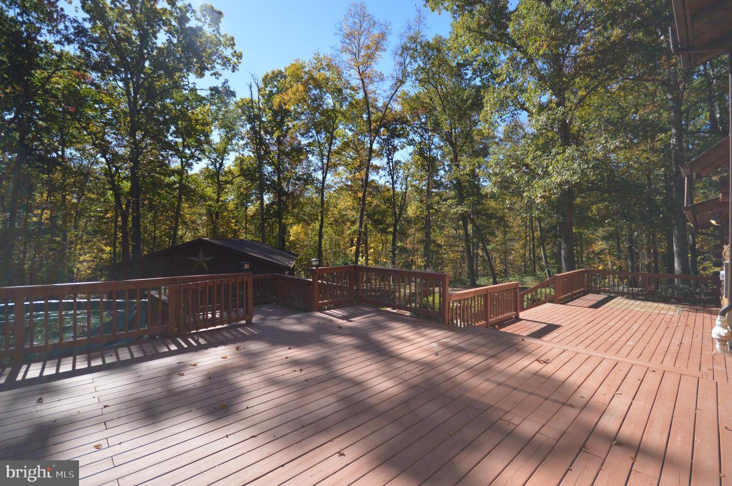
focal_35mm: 15
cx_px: 366
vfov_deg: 77.2
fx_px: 305
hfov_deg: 100.4
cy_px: 243
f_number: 4
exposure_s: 1/400
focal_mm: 10
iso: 100
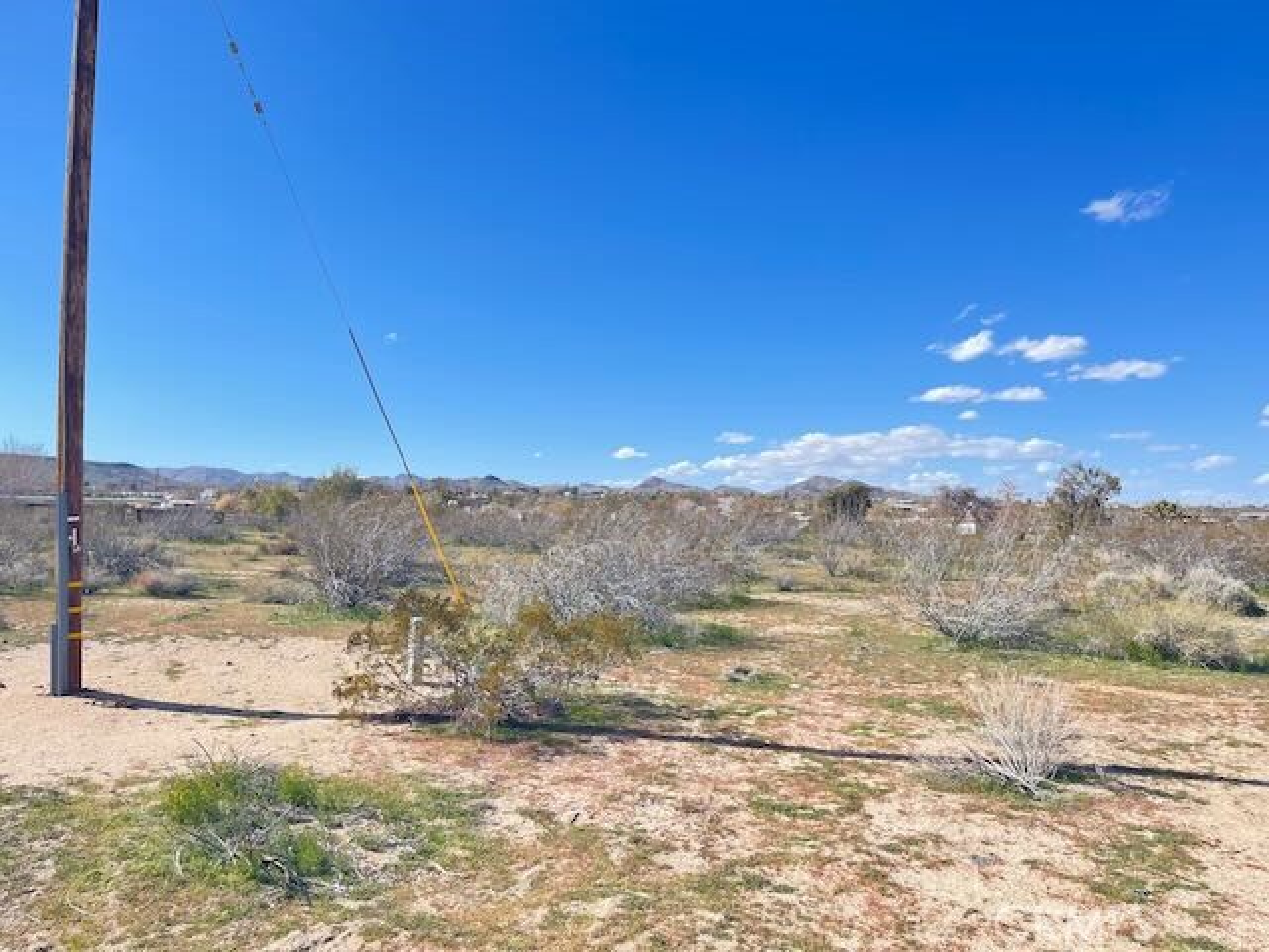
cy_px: 476
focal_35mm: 26
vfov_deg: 53.1
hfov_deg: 67.3
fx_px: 953
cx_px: 634
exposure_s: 1/1618
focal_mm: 5.1
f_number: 1.6
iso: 32
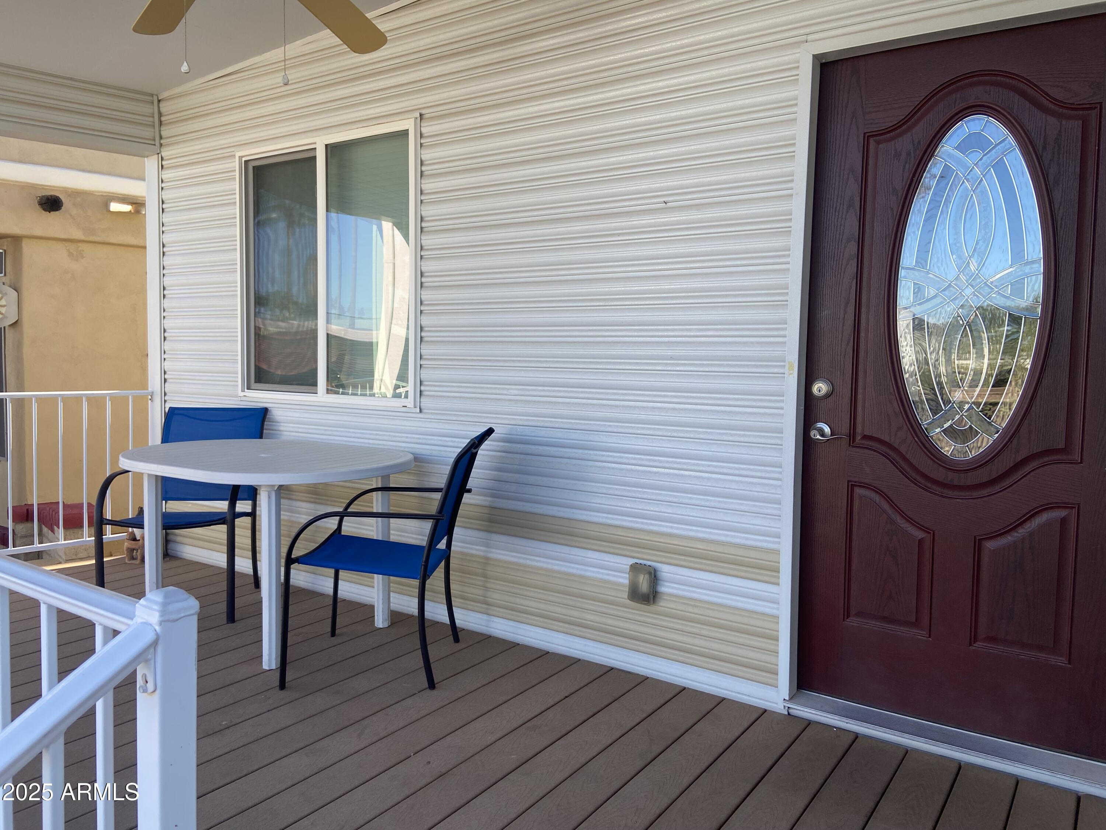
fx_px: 831
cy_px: 415
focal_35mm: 26
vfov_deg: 53.1
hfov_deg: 67.3
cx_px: 553
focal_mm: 4.25
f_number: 1.8
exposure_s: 1/560
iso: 32
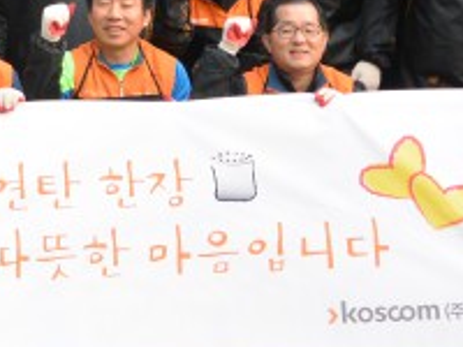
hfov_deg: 14.7
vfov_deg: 11.1
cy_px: -53
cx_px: -51
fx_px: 1752
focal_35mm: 131
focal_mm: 14.5
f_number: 4
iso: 200
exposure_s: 1/200
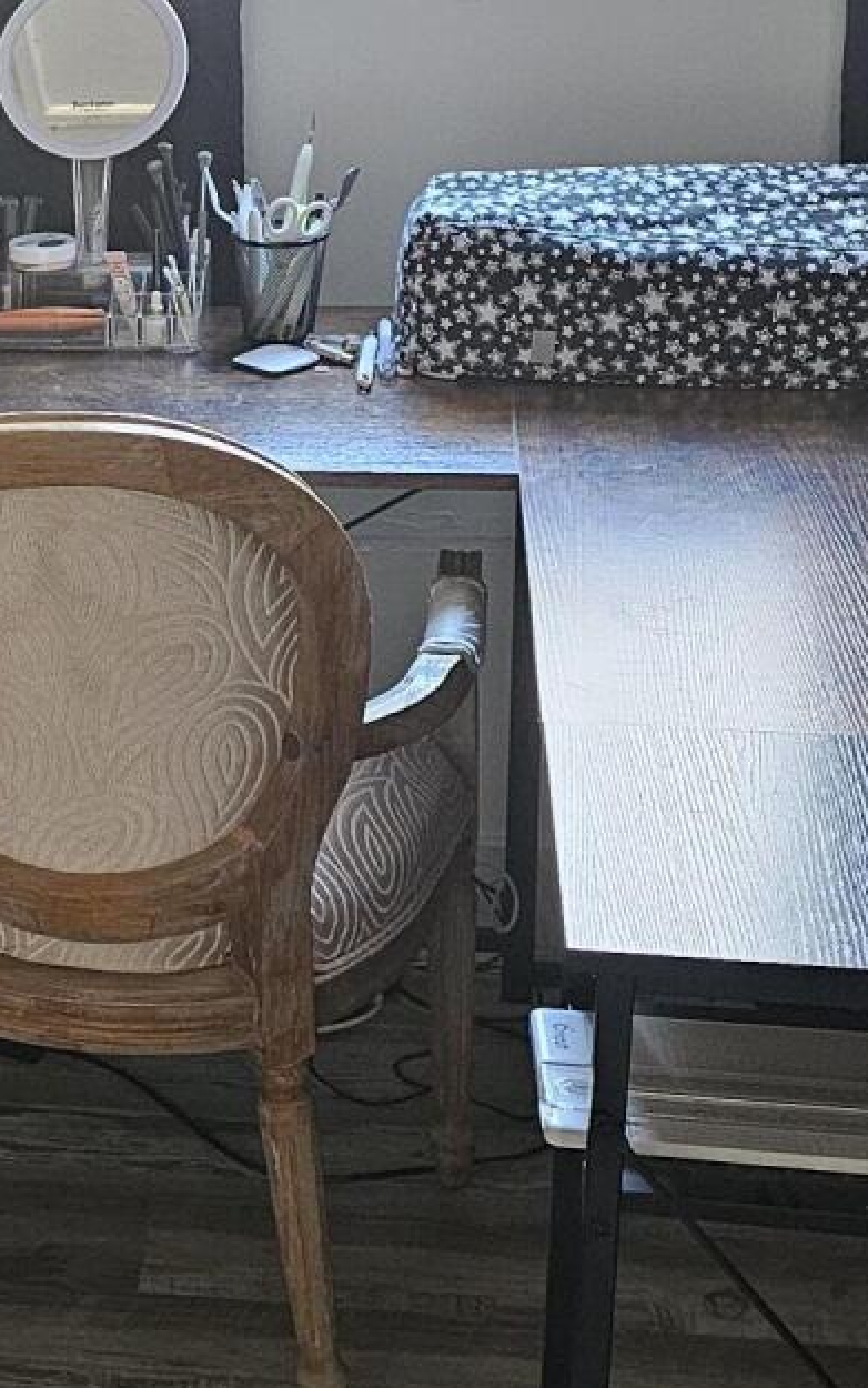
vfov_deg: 26.4
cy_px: 549
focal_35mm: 78
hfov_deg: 15.6
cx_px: -382
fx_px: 2950
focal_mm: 6.3
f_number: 1.7
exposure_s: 1/33
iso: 500
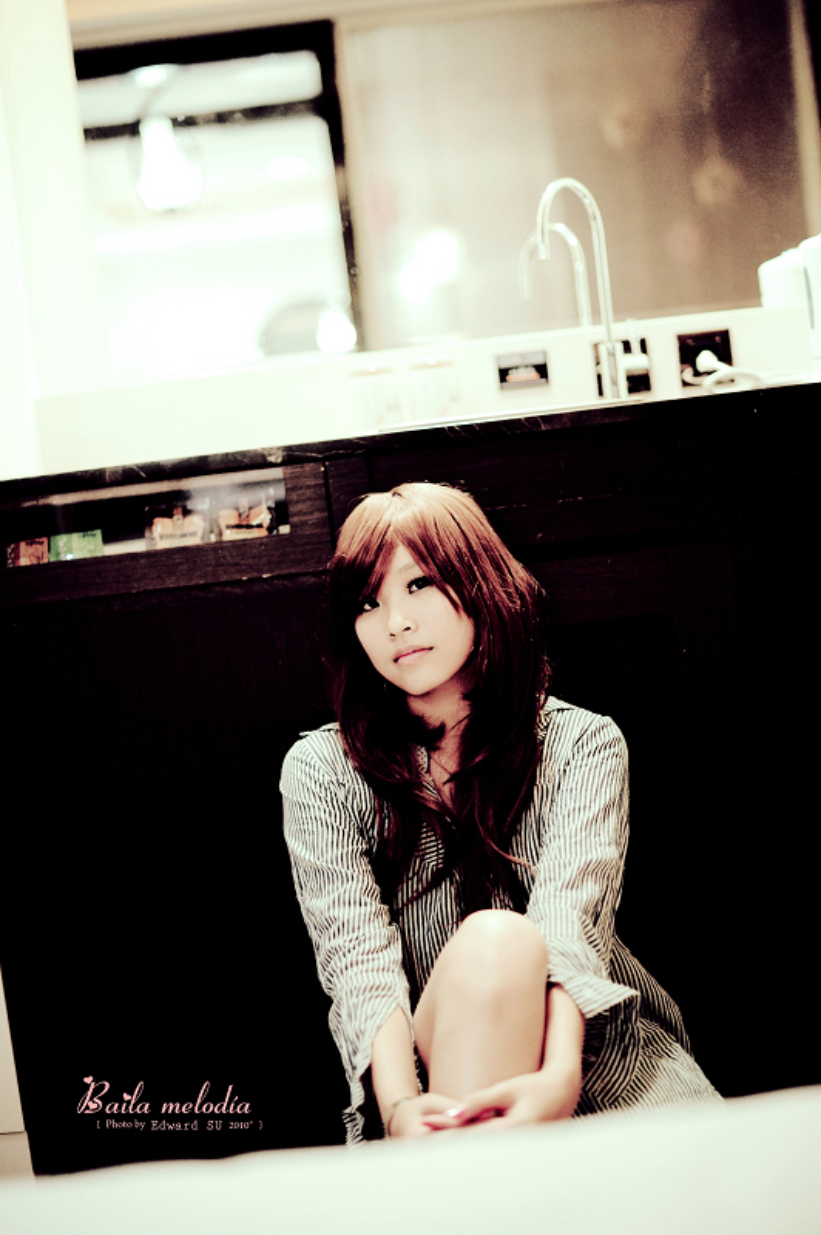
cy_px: 618
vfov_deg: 39.6
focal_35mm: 50
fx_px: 1713
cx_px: 410
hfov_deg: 26.9
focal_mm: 50
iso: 1400
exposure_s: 1/40
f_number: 1.4
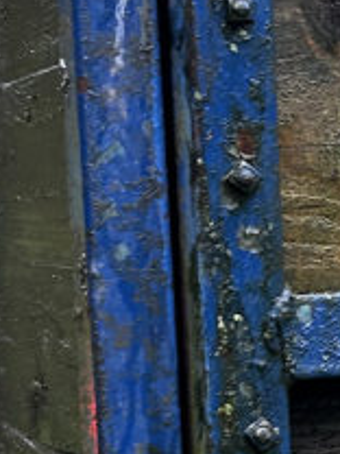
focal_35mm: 171
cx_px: 488
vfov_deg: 11.5
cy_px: 309
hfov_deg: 8.5
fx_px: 2239
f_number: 1.5
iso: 32
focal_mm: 5.7
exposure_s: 1/121
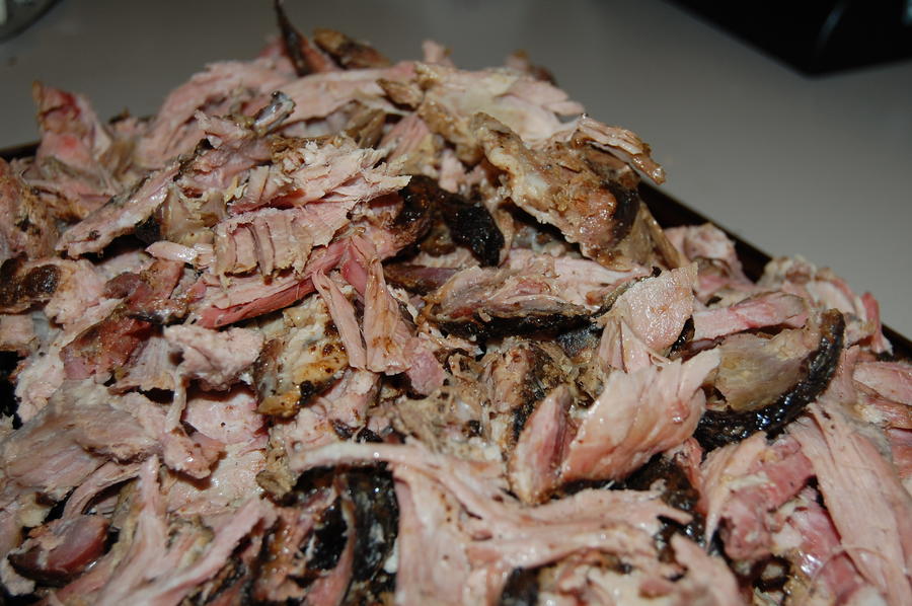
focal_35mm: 52
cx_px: 456
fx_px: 1329
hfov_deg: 37.9
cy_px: 303
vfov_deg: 25.7
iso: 200
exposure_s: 1/125
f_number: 5.6
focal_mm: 35
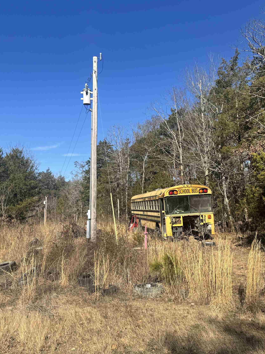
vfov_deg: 55.3
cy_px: 174
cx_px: 130
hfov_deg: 43.0
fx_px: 337
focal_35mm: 33
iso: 80
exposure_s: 1/4049
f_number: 1.78
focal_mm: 6.76
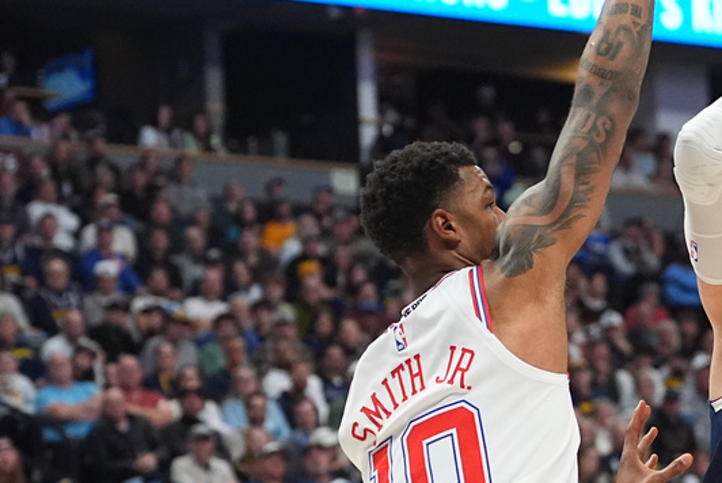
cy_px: 413
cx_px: 662
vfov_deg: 6.8
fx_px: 4056
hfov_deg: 10.1
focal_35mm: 202
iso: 4000
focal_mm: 70
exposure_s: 1/1600
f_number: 3.2
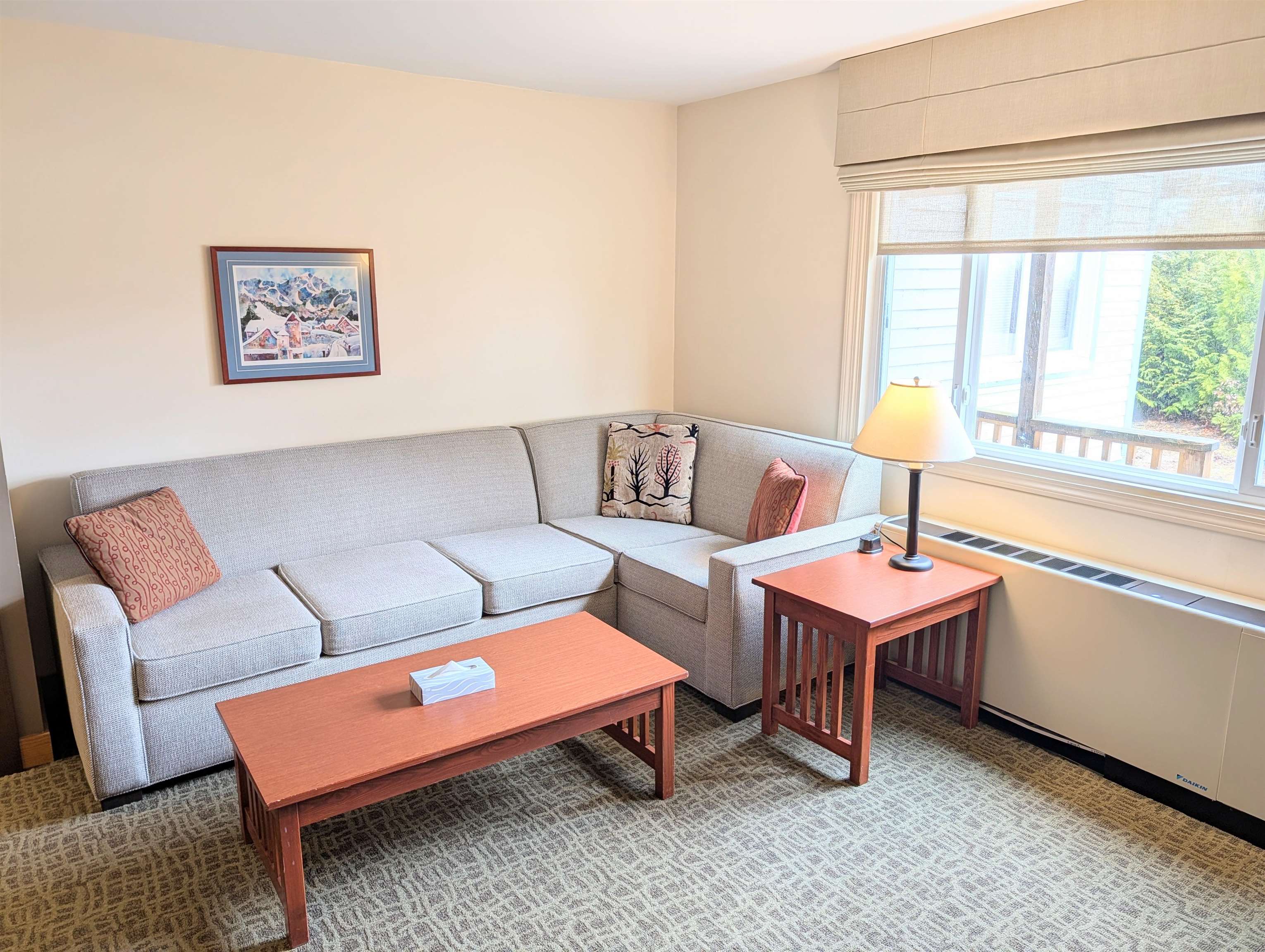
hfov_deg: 71.5
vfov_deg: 56.9
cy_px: 476
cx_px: 632
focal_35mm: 24
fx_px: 878
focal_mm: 6.9
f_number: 1.68
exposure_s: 1/72
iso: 31
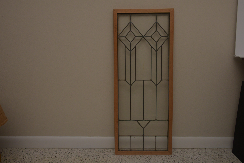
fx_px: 244
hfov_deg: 53.1
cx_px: 122
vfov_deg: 36.9
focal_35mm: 36
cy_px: 82
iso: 160
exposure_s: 1/160
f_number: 9
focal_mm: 24
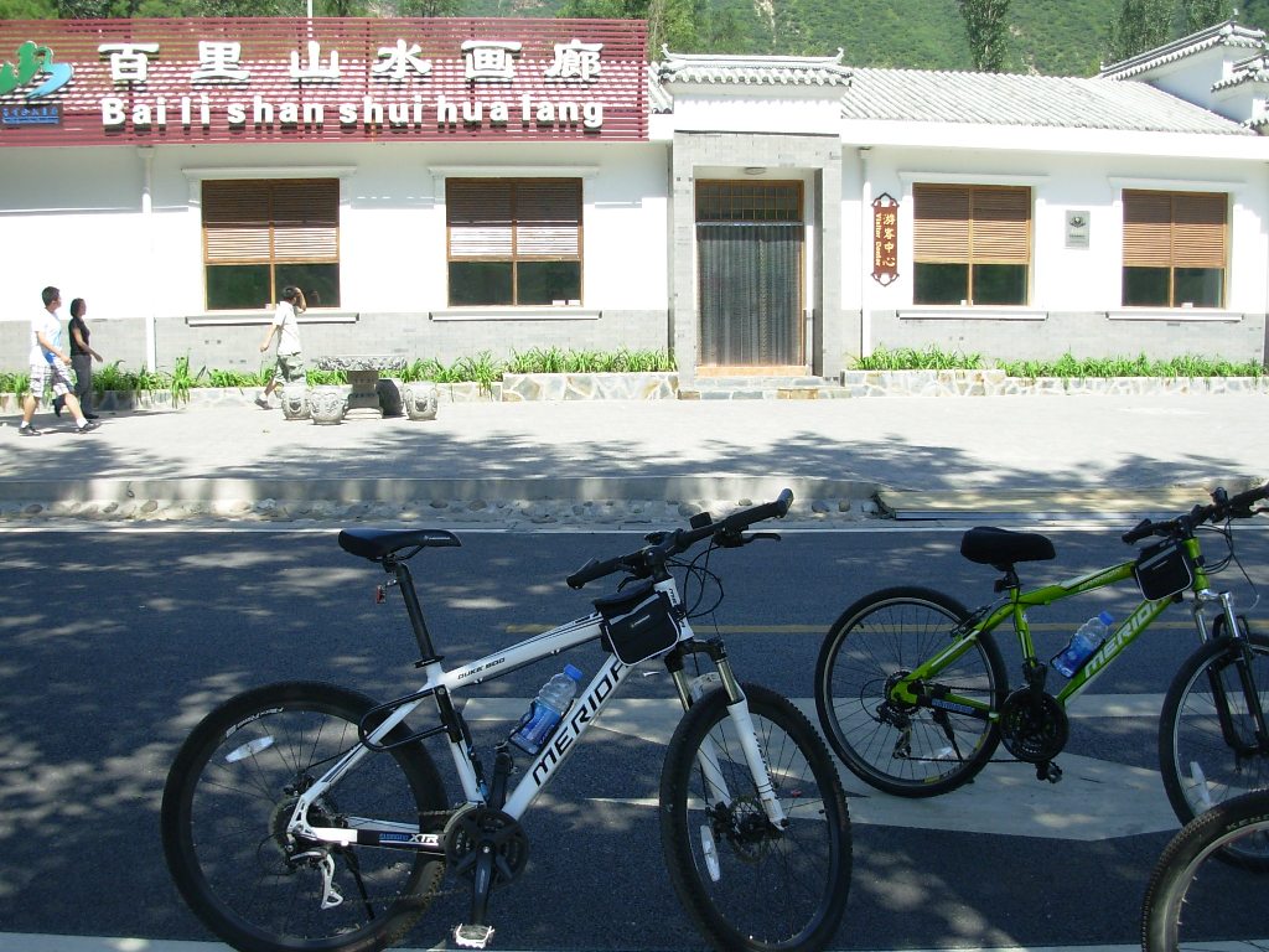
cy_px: 476
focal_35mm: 38
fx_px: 1393
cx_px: 634
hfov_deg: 49.0
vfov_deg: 37.7
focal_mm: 6.3
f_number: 2.9
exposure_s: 1/456
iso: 50
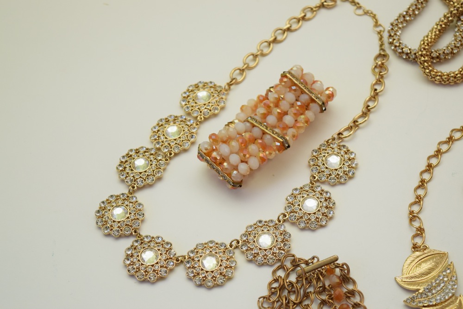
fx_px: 1061
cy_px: 154
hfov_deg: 24.6
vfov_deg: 16.6
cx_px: 232
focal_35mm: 82
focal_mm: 55
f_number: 5.6
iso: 800
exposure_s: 1/80
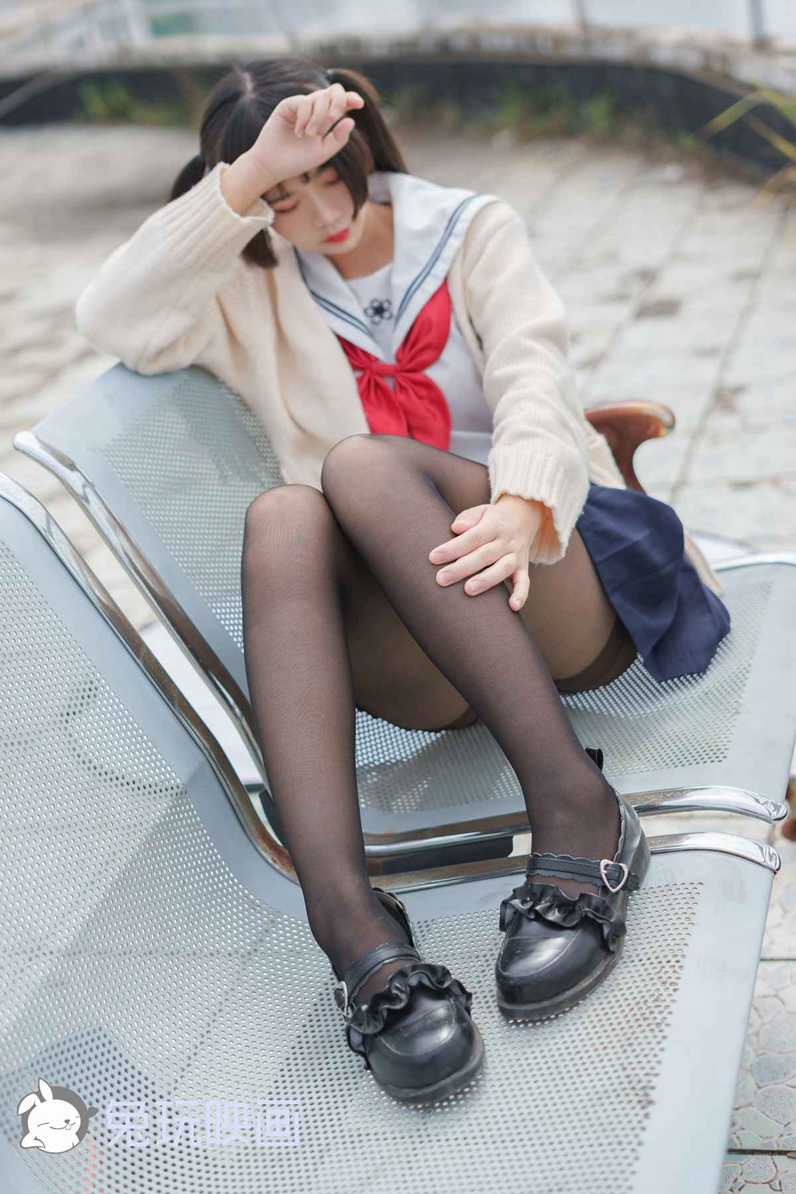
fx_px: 1658
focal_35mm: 50
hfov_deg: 27.0
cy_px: 597
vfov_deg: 39.6
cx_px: 398
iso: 125
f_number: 2.5
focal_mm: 50
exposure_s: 1/2000
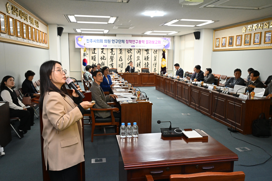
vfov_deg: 43.0
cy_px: 90
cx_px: 136
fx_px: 230
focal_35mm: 30
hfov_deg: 61.1
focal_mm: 30.5
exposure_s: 1/250
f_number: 6.3
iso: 4000
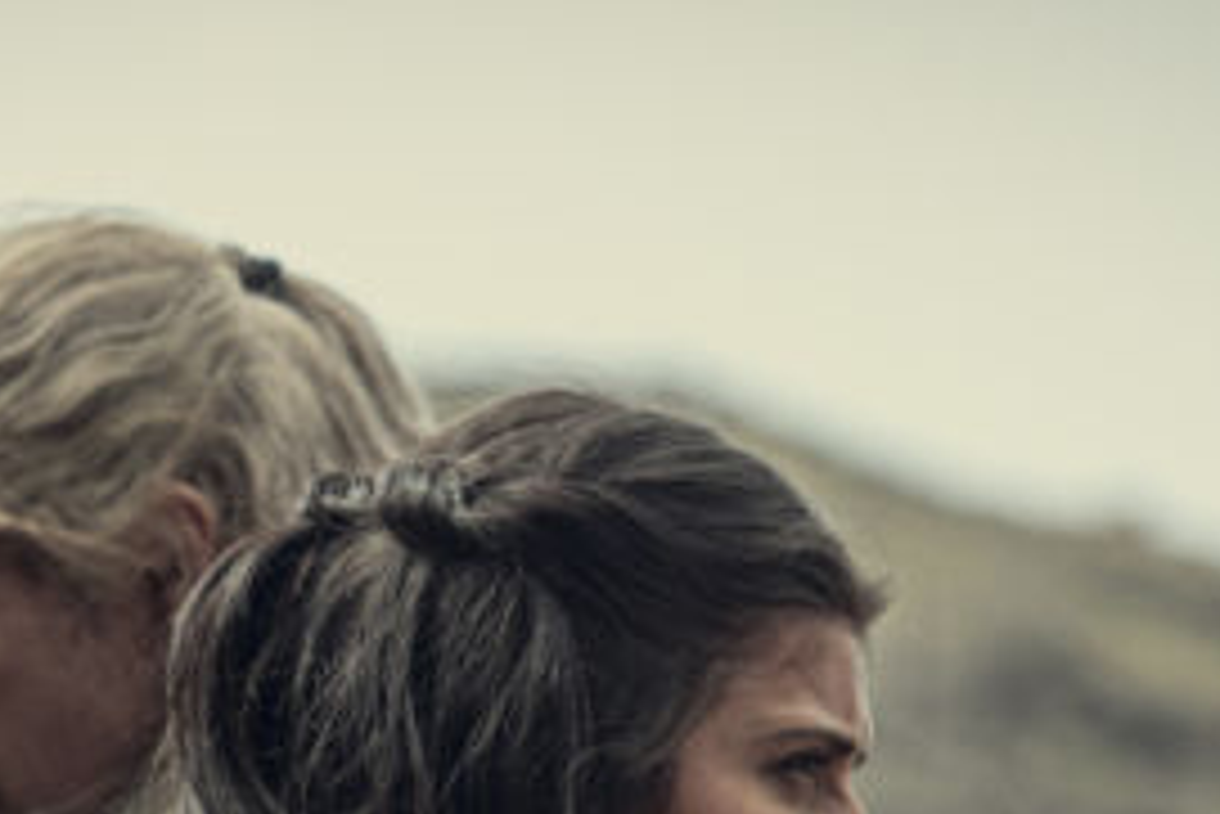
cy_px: 1120
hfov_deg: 4.5
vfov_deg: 3.0
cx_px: 347
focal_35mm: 458
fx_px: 15529
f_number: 5
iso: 800
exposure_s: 1/1250
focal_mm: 155
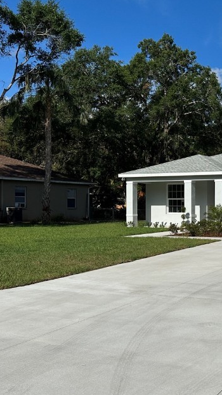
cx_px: 243
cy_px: 210
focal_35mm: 43
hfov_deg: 25.7
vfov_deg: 47.3
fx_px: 450
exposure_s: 1/13699
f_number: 1.78
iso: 80
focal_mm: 6.86
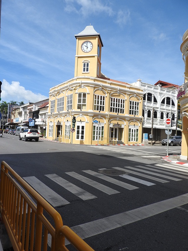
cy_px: 126
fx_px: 174
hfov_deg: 56.8
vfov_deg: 71.6
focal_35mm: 24
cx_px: 94
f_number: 3.3
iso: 100
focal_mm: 4.3
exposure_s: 1/1600
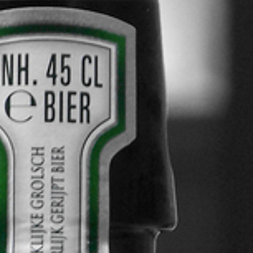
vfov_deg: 1.6
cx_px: 48
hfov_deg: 1.6
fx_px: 9311
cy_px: 82
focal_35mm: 1126
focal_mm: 52.6
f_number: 8
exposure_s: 1/20
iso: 100
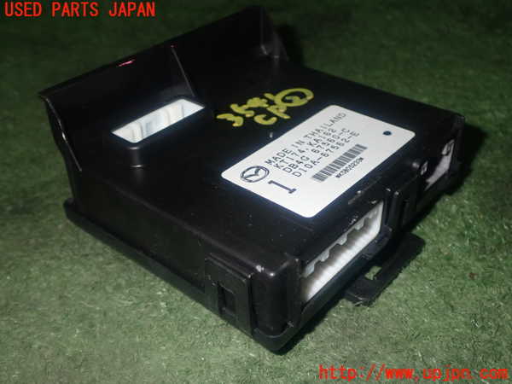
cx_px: 256
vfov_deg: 35.1
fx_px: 606
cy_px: 192
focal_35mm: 41
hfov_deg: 45.8
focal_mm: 7.31
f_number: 8
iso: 320
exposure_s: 1/40
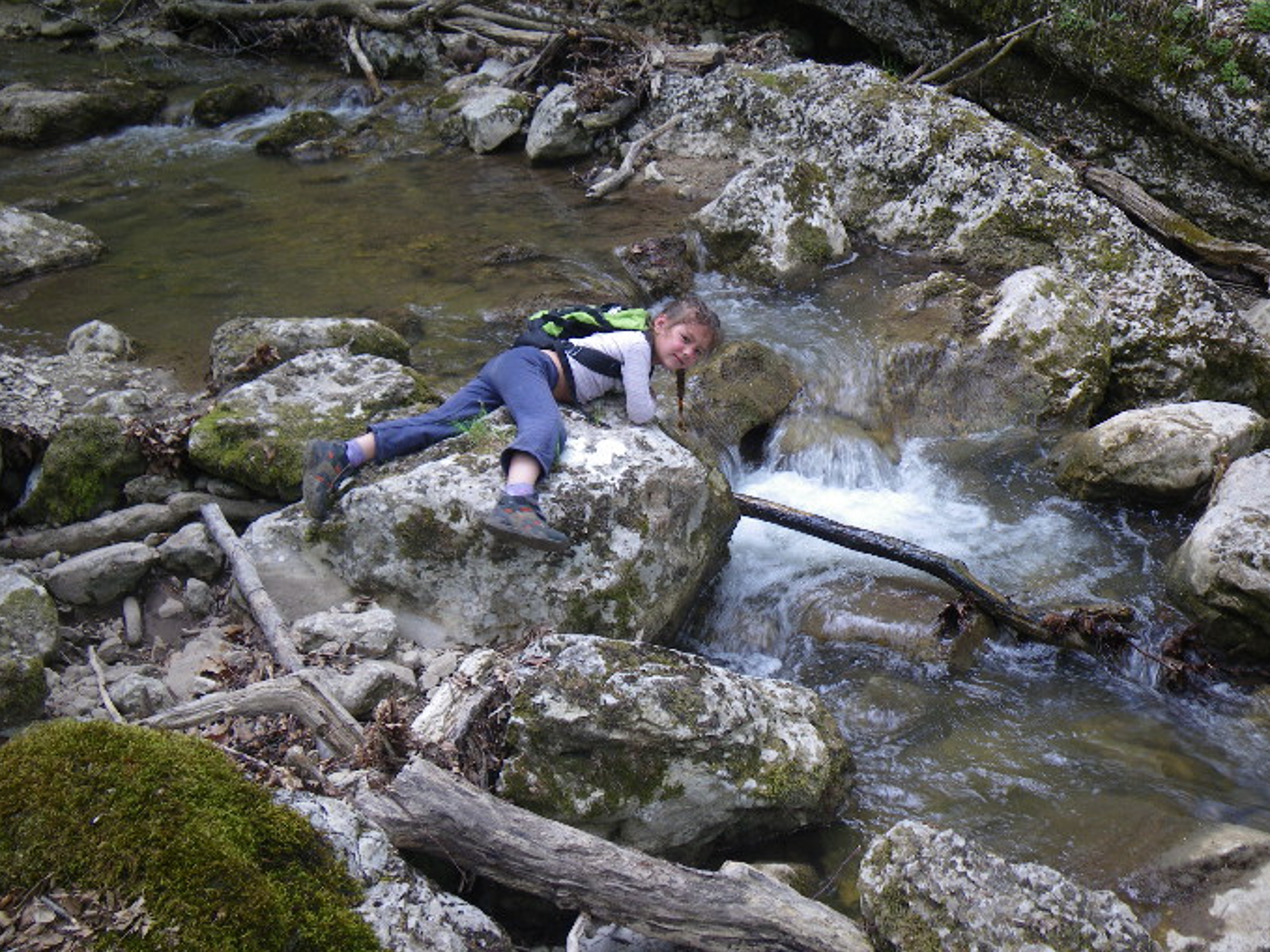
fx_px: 1210
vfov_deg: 42.9
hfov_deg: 55.1
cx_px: 729
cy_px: 421
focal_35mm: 33
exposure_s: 1/50
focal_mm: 5
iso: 50
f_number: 3.5
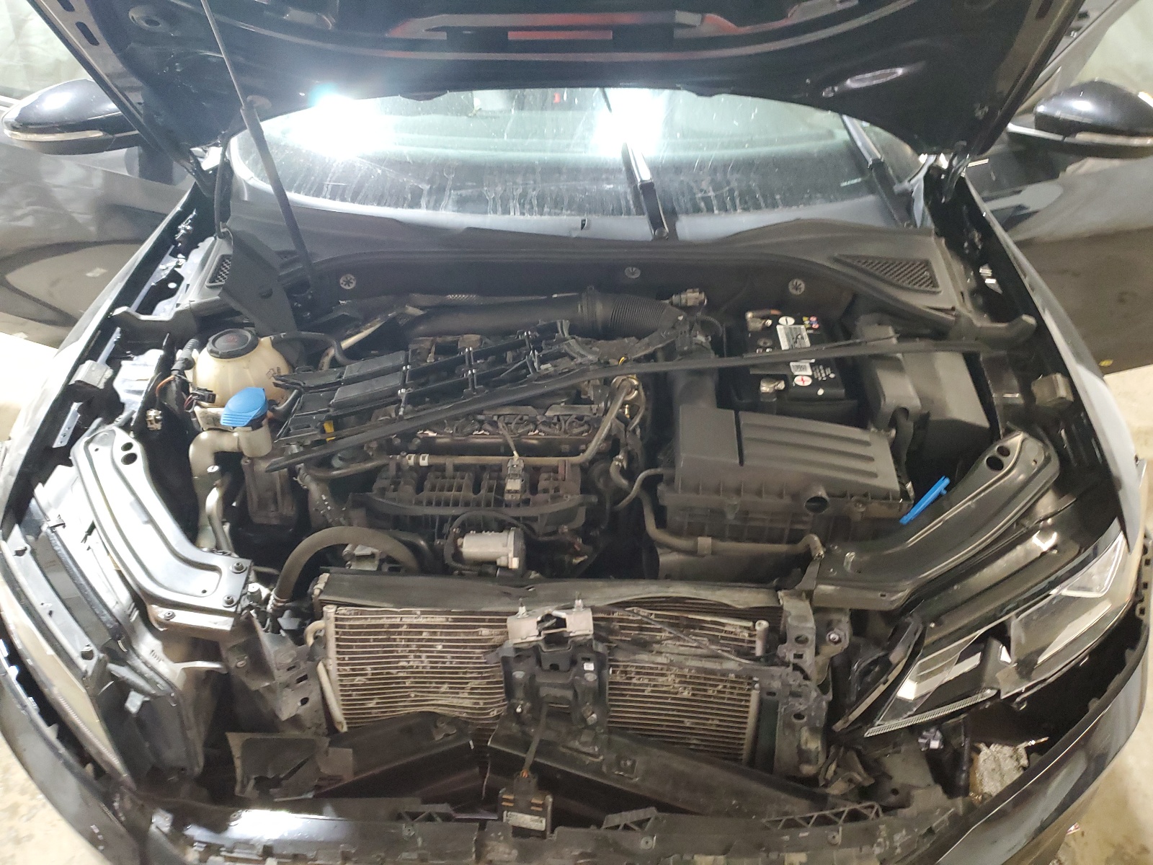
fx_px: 866
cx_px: 576
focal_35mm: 26
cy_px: 432
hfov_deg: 67.3
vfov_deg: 53.1
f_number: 1.5
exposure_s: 1/30
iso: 343
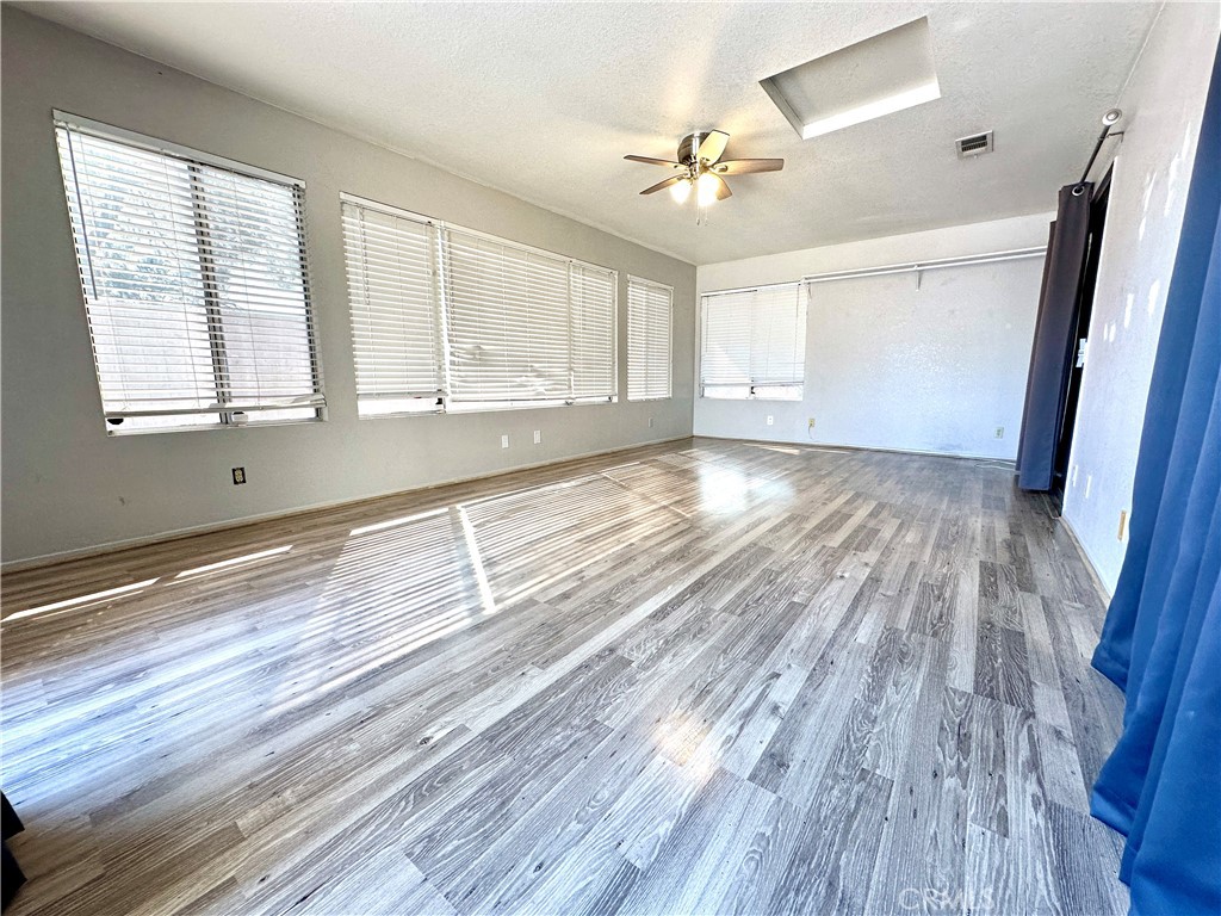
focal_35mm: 14
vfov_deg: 85.7
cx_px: 610
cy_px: 458
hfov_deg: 102.1
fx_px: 494
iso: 125
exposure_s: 1/120
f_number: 2.2
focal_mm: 2.22
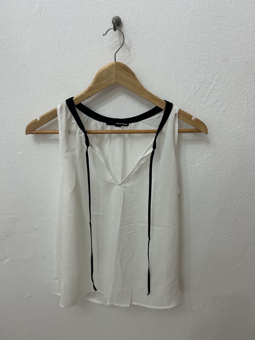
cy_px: 170
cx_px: 128
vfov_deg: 67.3
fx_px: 255
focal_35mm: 26
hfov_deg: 53.1
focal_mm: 5.7
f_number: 1.5
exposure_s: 1/50
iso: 160
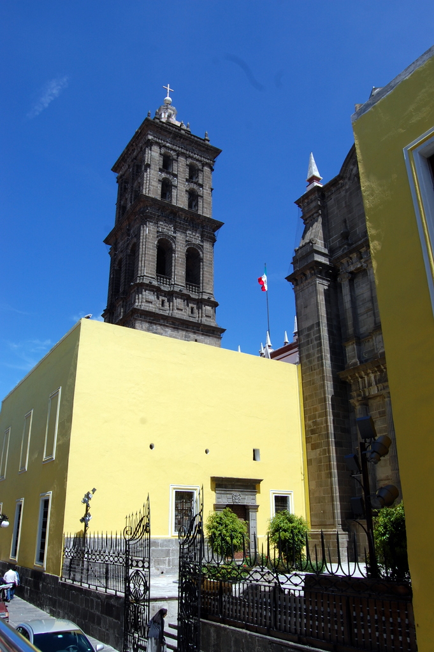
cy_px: 326
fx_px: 489
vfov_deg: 67.4
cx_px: 217
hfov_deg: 47.9
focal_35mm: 27
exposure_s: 1/400
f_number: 10
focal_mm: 18
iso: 200
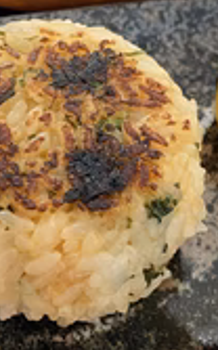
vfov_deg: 30.5
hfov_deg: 19.6
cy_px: 78
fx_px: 629
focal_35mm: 66
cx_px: 86
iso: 320
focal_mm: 4.25
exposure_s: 1/60
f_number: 1.8
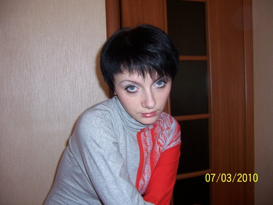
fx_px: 260
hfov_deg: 55.3
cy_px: 102
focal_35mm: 33
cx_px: 136
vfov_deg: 43.0
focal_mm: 5.5
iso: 80
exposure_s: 1/60
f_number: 2.8
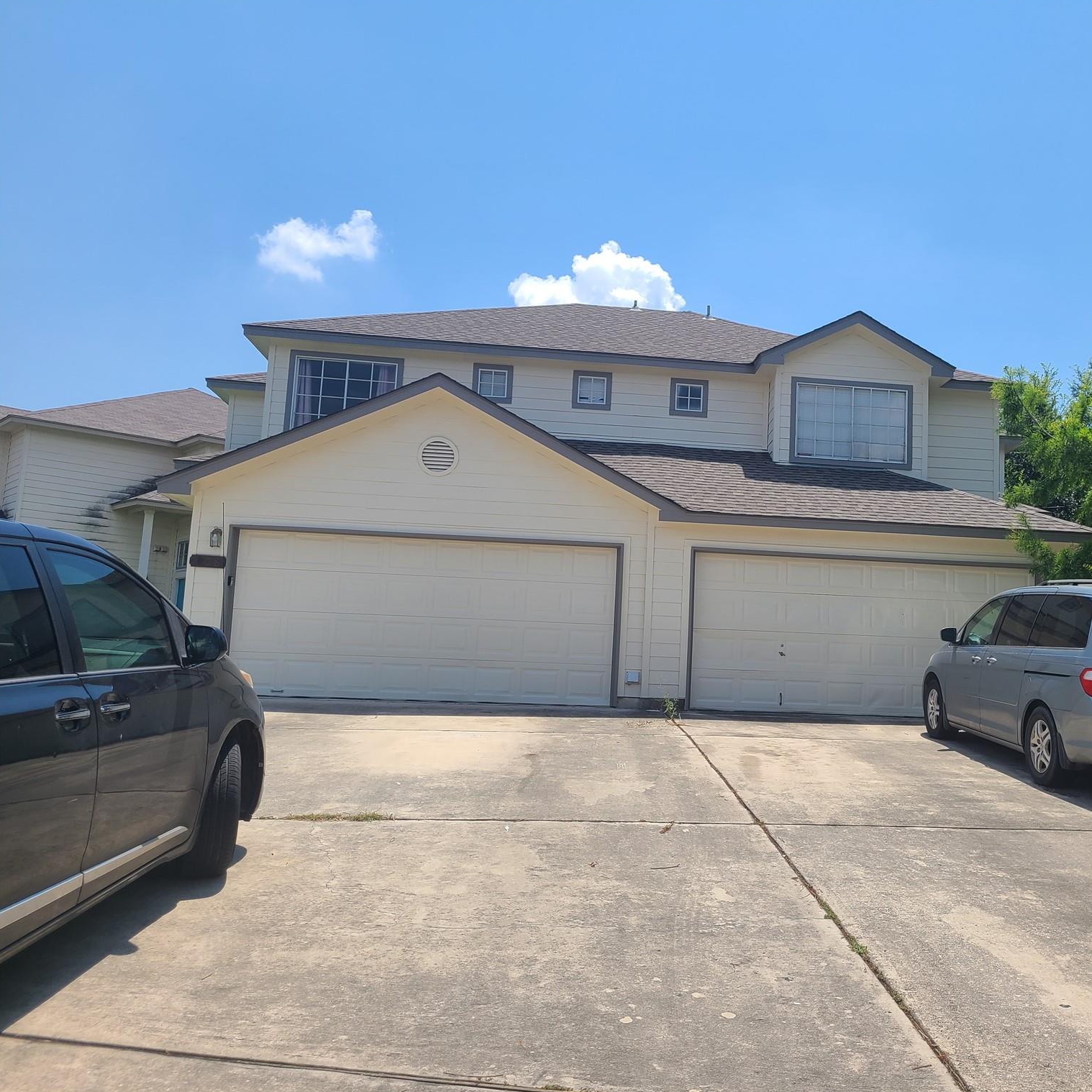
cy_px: 545
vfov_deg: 52.5
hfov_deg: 51.5
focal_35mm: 31
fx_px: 1106
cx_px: 732
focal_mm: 5.4
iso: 40
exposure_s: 1/2551
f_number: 1.8
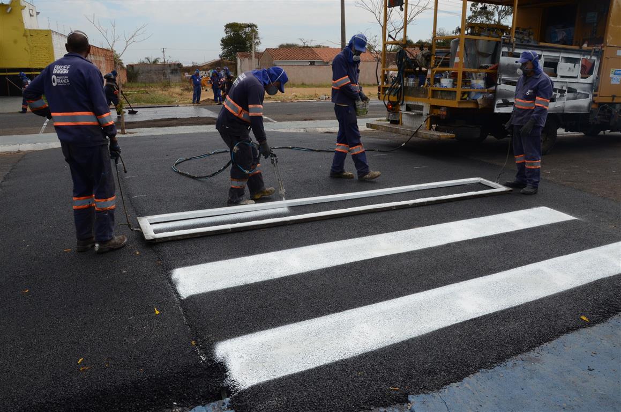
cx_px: 310
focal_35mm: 27
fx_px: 465
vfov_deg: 47.7
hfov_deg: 67.5
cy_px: 206
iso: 800
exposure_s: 1/640
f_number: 13
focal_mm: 18
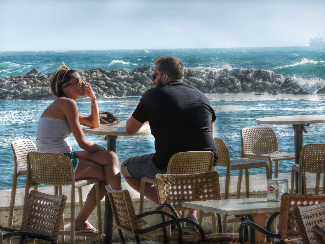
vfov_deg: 10.2
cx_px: 162
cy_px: 122
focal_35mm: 145
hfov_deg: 13.6
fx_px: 1361
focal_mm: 25.9
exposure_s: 1/400
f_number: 4.4
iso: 100
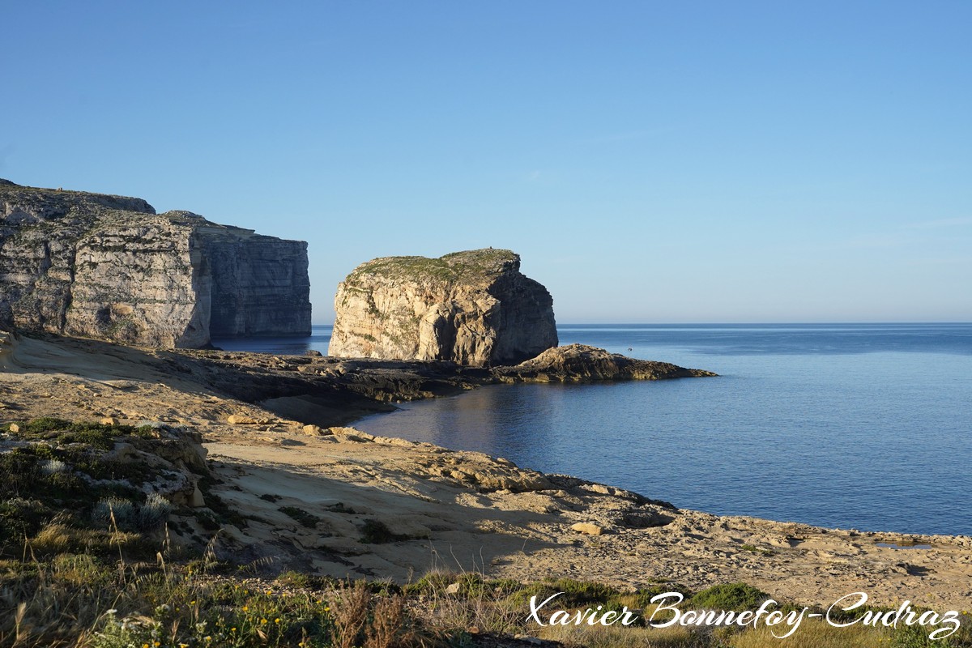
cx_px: 486
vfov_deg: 30.5
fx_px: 1188
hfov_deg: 44.5
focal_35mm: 44
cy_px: 324
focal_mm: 44
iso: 800
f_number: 8
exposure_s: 1/2000
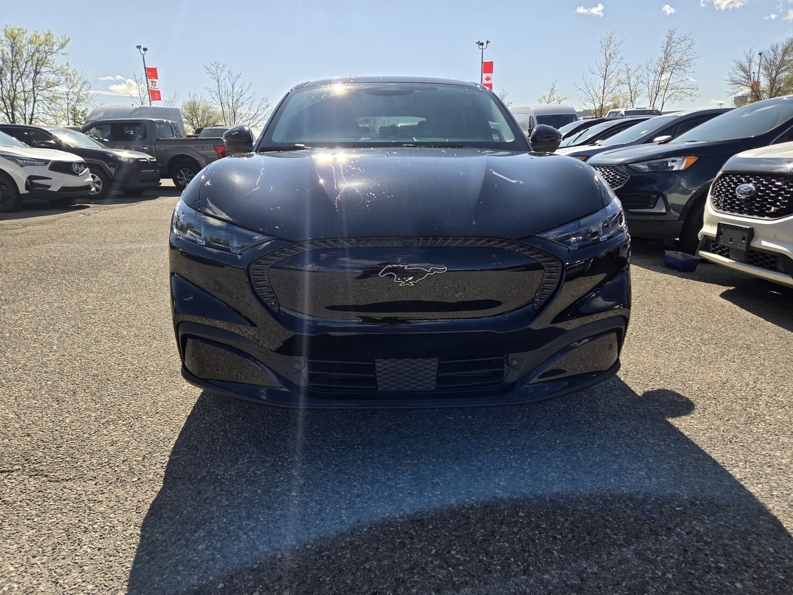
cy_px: 298
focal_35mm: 23
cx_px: 396
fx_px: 527
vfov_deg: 58.9
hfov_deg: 73.9
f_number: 1.8
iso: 25
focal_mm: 5.4
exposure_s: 1/1437
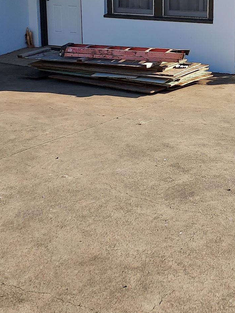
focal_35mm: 59
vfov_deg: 32.2
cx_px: 218
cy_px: 87
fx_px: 534
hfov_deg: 24.0
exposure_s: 1/637
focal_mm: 4.6
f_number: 1.8
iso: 40
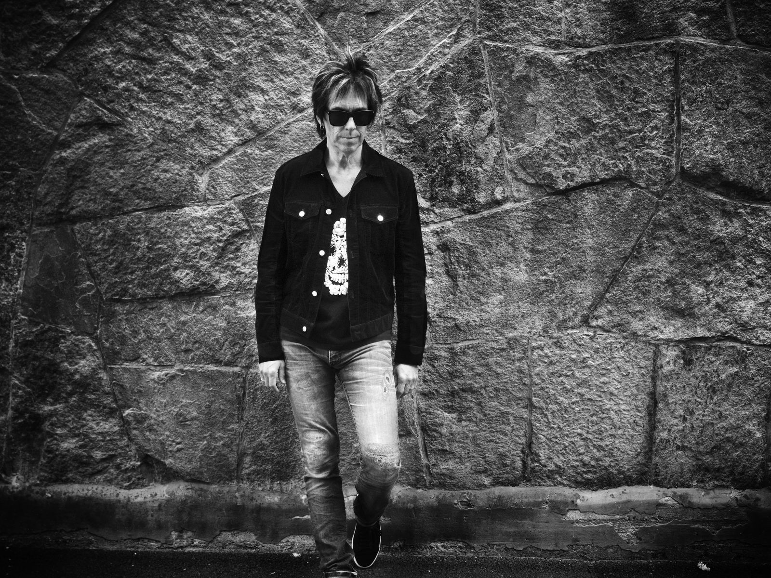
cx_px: 386
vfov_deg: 36.0
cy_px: 289
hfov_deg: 46.8
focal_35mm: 40
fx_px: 891
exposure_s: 1/250
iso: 1000
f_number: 7.1
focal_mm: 20
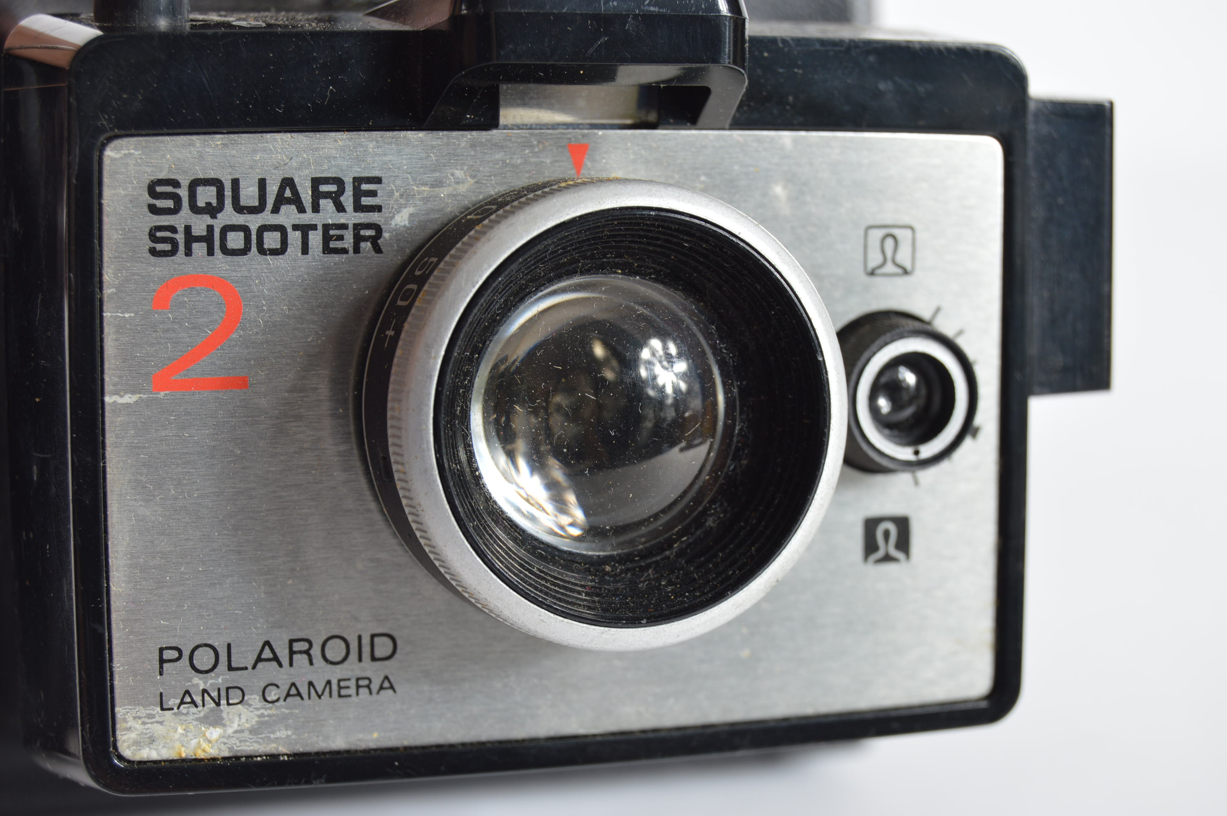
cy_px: 408
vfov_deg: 16.5
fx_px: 2809
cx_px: 614
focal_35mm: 82
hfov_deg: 24.6
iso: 100
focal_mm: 55
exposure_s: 1/80
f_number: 8
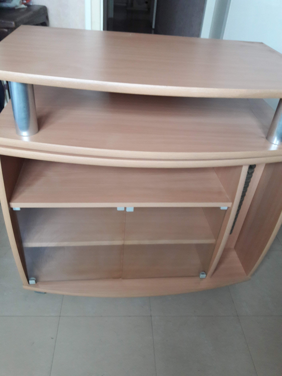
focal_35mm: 28
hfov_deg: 49.7
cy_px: 188
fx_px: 304
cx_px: 141
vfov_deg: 63.4
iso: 200
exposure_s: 1/33
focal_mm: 3.7
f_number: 1.9
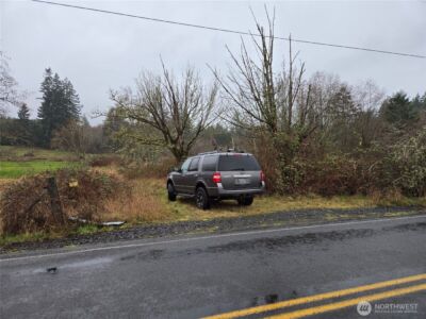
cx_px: 213
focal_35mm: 23
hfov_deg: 73.9
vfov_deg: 58.9
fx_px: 283
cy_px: 160
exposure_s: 1/263
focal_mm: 5.4
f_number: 1.8
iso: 25
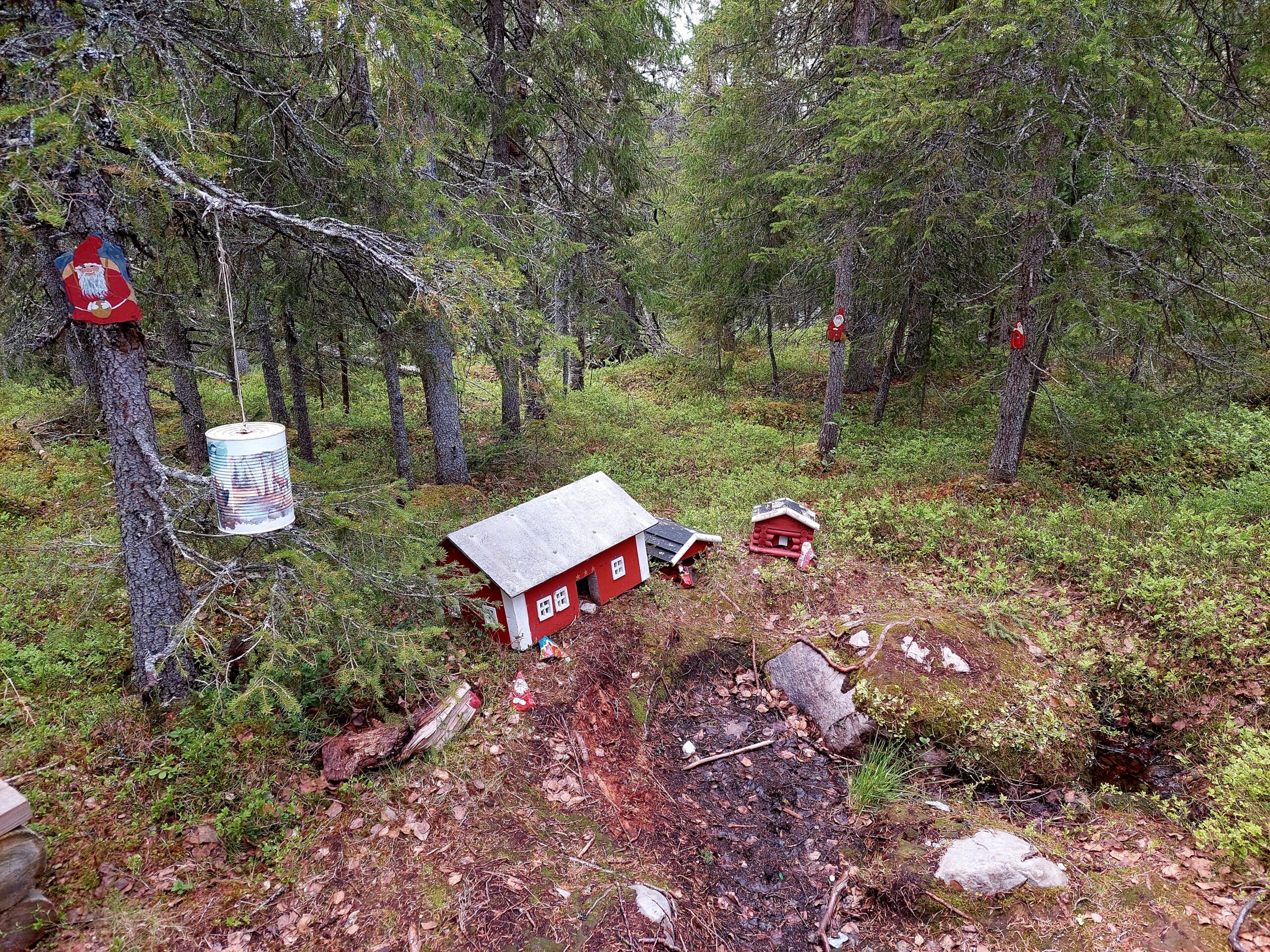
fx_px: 881
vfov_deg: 56.8
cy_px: 476
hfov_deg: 71.6
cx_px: 635
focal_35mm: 24
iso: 40
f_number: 1.8
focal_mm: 5.23
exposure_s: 1/114
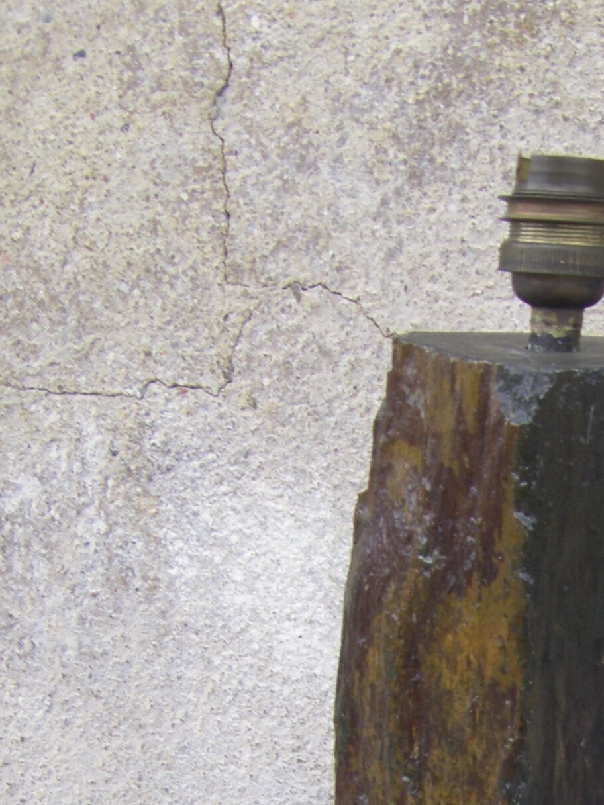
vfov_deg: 18.4
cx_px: 599
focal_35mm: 102
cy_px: 916
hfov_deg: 14.3
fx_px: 2373
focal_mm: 6.3
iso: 64
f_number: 3.5
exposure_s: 1/60
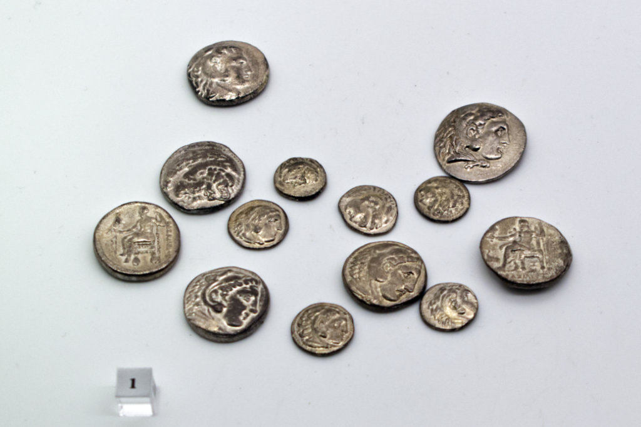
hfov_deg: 24.6
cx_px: 320
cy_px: 214
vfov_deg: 16.6
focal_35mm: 82
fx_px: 1469
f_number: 6.3
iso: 400
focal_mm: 55
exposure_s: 1/160
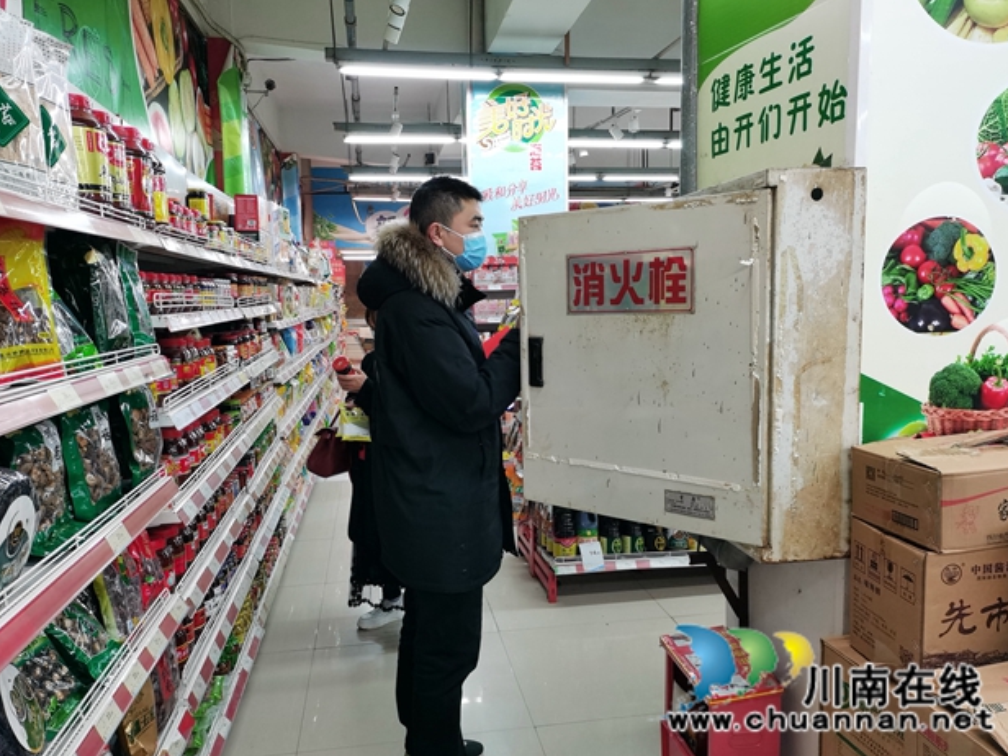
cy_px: 391
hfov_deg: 65.3
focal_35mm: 27
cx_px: 502
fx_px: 786
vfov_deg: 51.3
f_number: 1.8
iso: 250
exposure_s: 1/100
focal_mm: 5.58
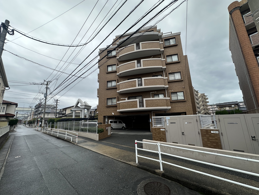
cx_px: 130
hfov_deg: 102.1
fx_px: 105
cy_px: 98
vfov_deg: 85.7
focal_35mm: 14
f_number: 2.2
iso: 40
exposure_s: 1/99
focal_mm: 2.22
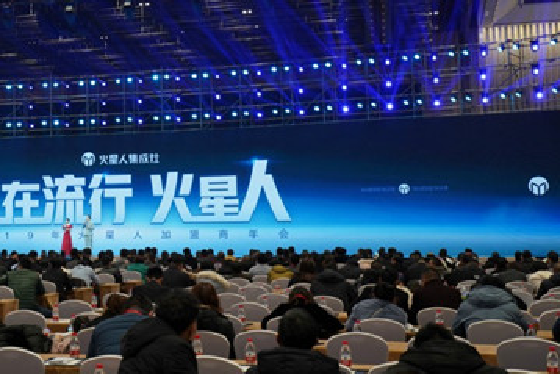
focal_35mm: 67
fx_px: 1043
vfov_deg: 20.2
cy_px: 120
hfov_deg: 29.1
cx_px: 84
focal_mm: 35
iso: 1000
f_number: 4.5
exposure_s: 1/160
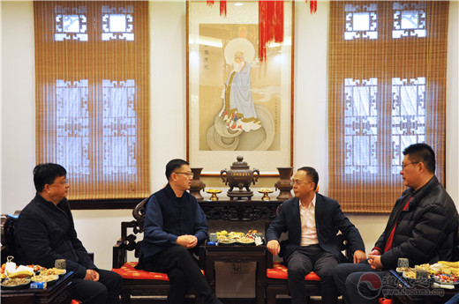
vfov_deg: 28.0
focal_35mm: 48
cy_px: 152
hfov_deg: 41.2
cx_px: 230
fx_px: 611
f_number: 4.2
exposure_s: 1/15
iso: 560
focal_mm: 32
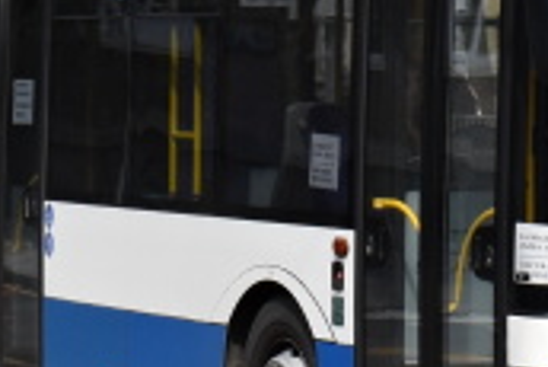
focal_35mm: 250
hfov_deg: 8.2
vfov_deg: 5.4
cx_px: 602
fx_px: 3809
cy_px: -244
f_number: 9
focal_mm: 28
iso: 200
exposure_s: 1/320
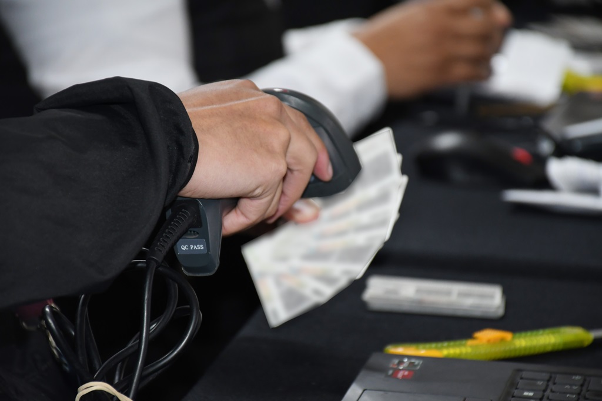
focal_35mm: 210
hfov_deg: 9.8
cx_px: 301
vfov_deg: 6.5
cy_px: 200
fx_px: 3510
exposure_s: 1/60
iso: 1250
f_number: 5.6
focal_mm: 140
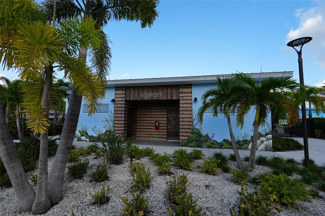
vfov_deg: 73.8
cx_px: 162
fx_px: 144
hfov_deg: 96.7
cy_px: 108
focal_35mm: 16
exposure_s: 1/250
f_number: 5
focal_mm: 11
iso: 80
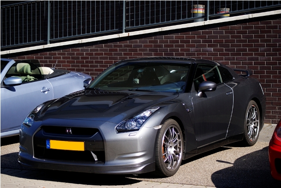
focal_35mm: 90
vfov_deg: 15.2
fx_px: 703
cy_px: 94
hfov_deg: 22.6
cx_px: 140
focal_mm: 60
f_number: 4.5
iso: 100
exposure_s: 1/125
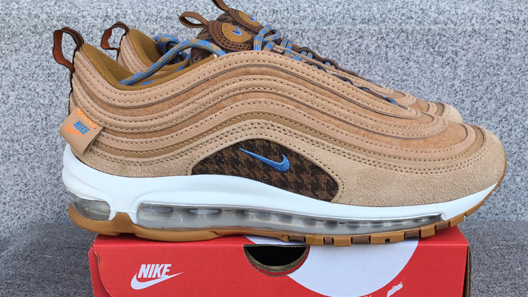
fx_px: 560
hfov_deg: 50.4
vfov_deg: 29.4
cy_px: 203
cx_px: 292
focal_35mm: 40
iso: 25
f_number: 2.4
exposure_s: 1/388
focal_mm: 3.3
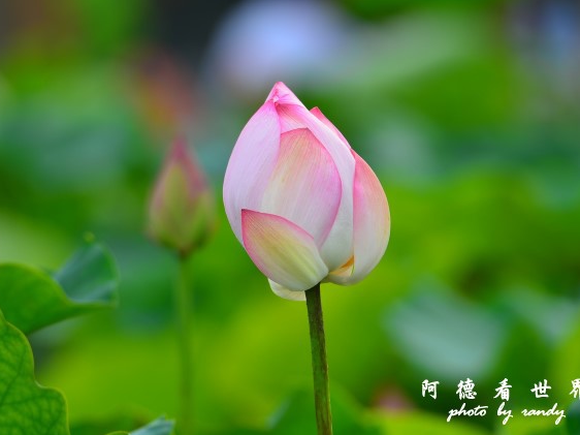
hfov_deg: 3.5
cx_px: 281
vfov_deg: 2.6
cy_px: 218
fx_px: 9613
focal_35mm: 574
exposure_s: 1/160
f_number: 6.3
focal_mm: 350
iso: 100
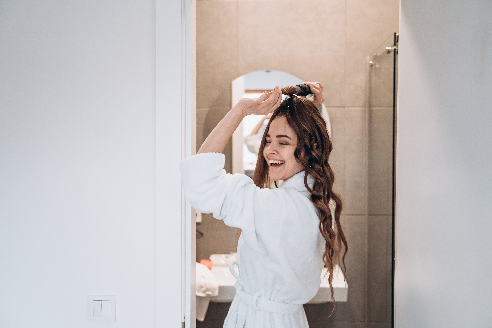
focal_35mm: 45
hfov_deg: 43.6
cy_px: 164
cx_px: 246
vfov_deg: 29.9
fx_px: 615
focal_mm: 45
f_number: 2.8
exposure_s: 1/125
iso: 1000
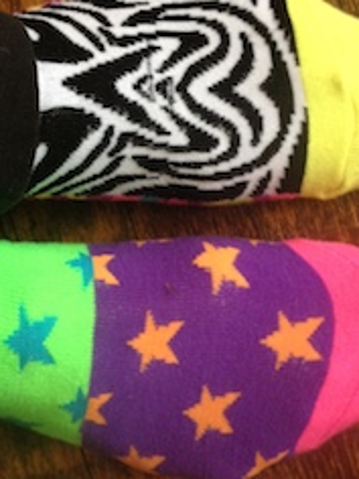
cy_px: 201
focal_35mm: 52
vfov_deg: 36.7
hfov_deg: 28.0
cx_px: 161
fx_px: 719
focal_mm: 4.28
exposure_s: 1/20
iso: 160
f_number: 2.4
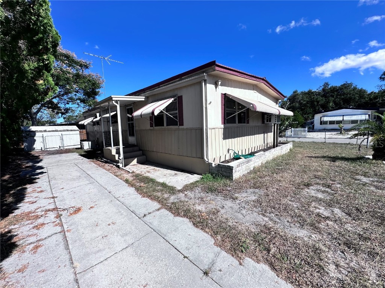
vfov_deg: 85.7
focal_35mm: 14
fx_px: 156
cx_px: 192
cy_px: 144
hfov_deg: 102.1
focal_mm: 2.22
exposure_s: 1/2747
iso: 50
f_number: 2.2
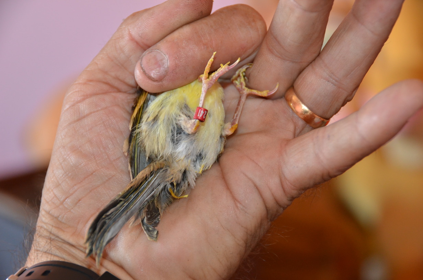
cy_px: 140
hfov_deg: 17.1
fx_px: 1407
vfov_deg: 11.4
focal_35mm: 120
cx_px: 212
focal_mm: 80
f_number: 5
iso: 800
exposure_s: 1/60
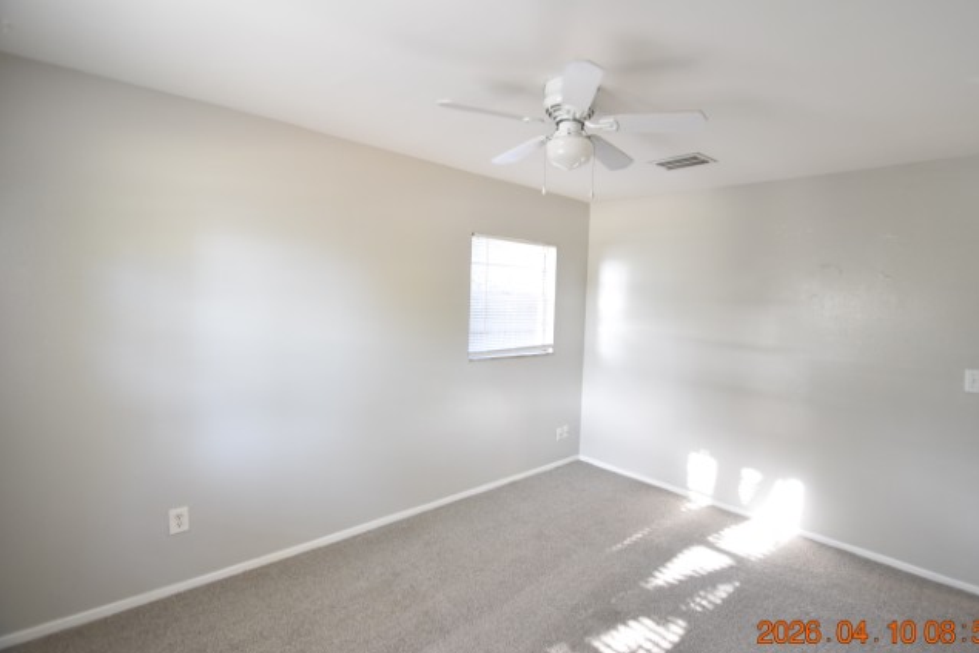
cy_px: 319
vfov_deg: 70.5
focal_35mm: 17
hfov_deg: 92.7
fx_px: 462
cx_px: 553
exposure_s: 1/20
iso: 800
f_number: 3.5
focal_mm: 10
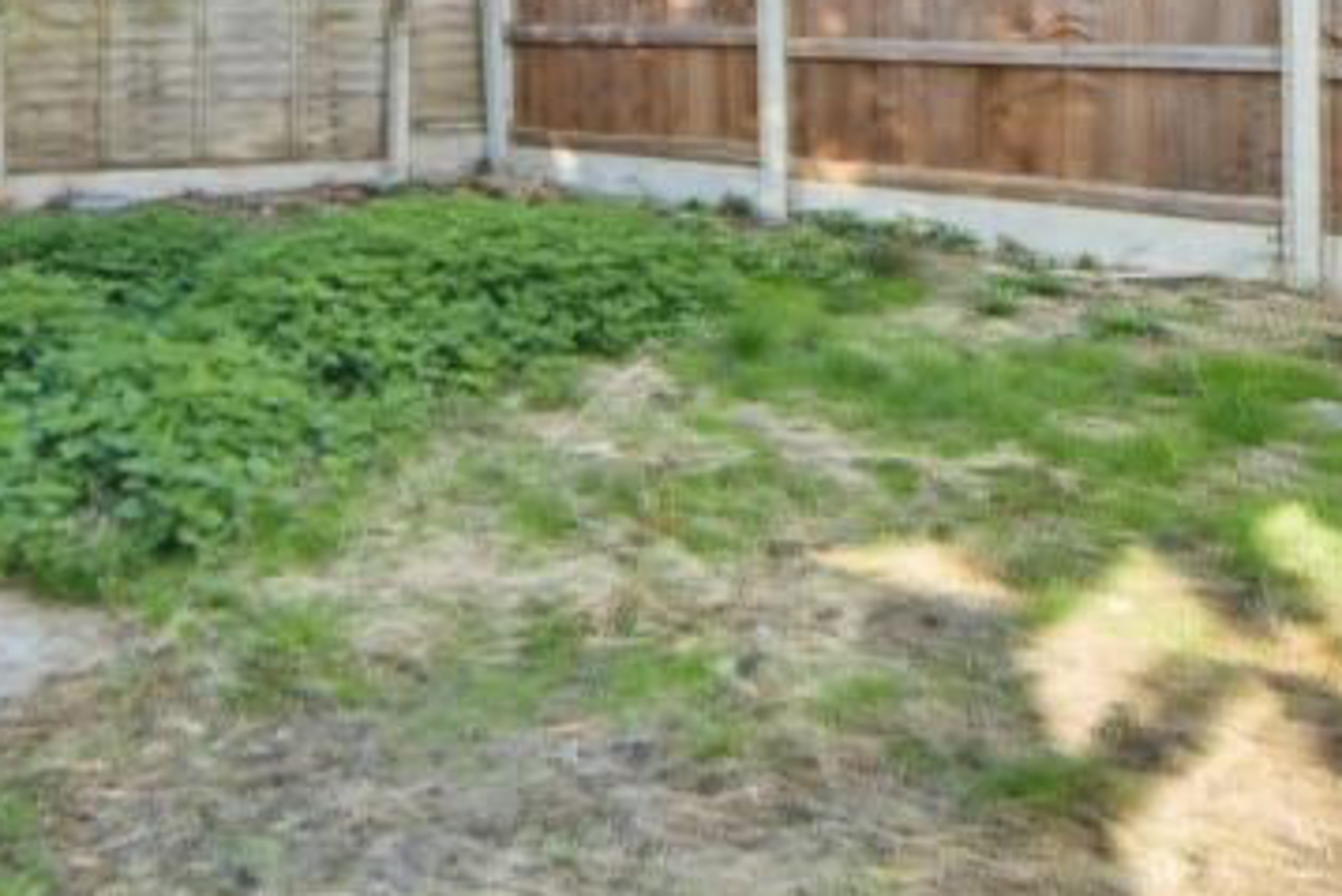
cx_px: 277
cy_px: 0
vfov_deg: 31.0
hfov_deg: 46.1
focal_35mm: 40
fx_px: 1492
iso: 500
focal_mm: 14
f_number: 11
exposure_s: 1/60
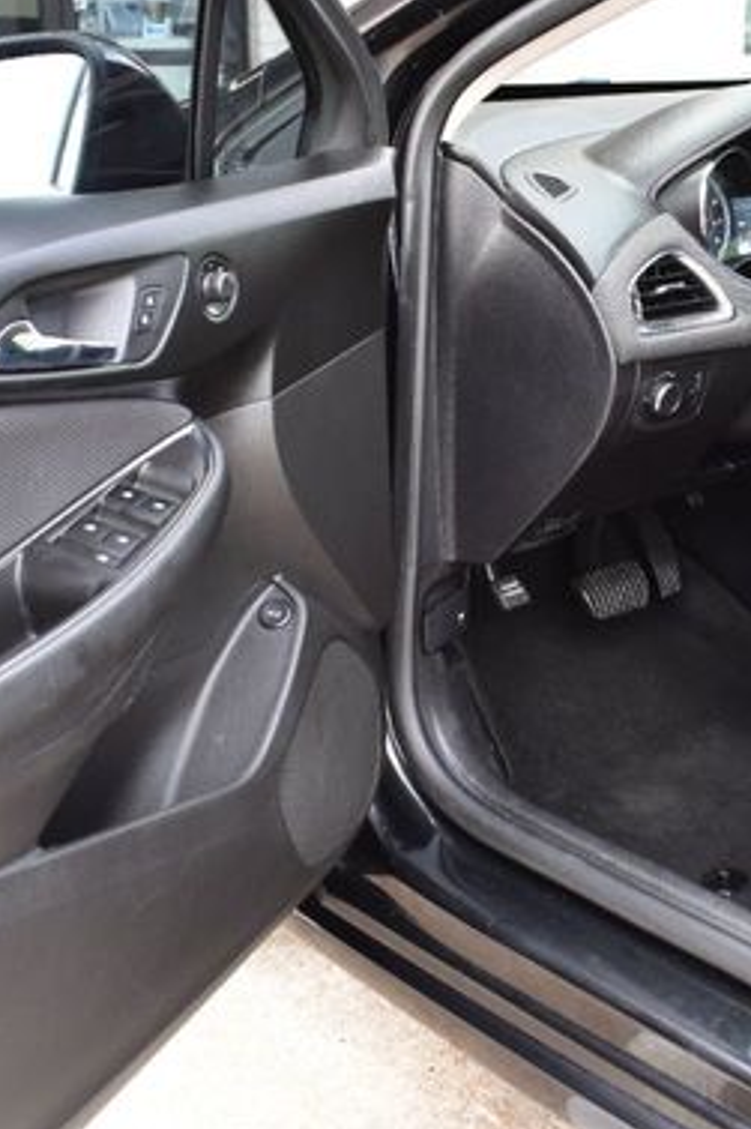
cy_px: 532
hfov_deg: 26.1
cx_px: 563
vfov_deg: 38.9
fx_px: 1597
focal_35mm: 51
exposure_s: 1/30
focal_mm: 20
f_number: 7.1
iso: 400
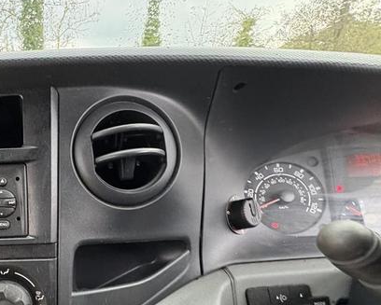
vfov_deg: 46.0
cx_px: 23
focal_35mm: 30
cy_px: 245
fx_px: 339
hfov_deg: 50.5
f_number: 2.2
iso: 320
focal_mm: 2.22
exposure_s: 1/60
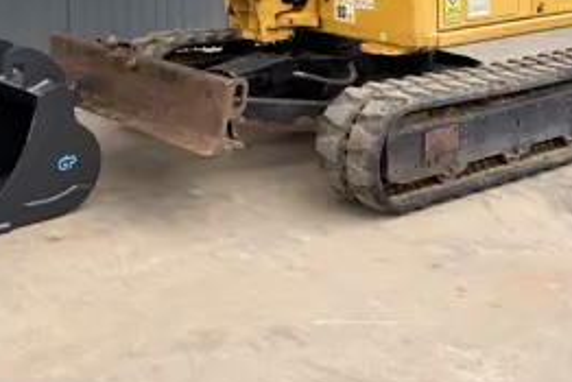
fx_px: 970
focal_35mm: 61
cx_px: 118
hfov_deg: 32.0
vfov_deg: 20.4
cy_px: -111
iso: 80
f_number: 1.78
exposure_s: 1/555
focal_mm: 6.76
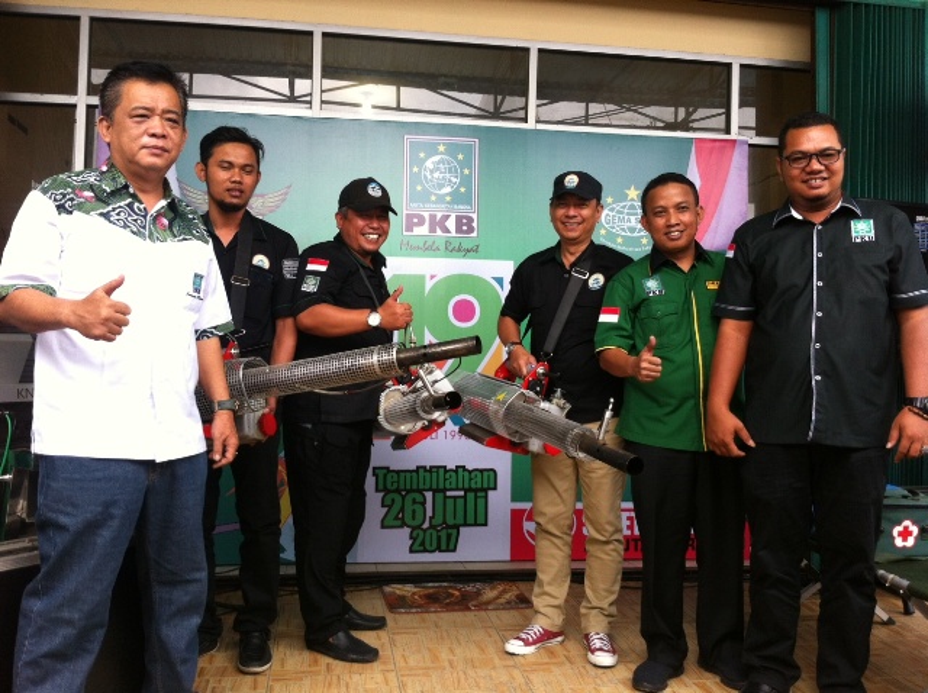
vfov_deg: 40.6
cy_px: 346
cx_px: 464
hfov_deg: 52.7
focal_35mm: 35
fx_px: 937
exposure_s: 1/60
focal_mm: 3.85
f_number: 2.8
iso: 100
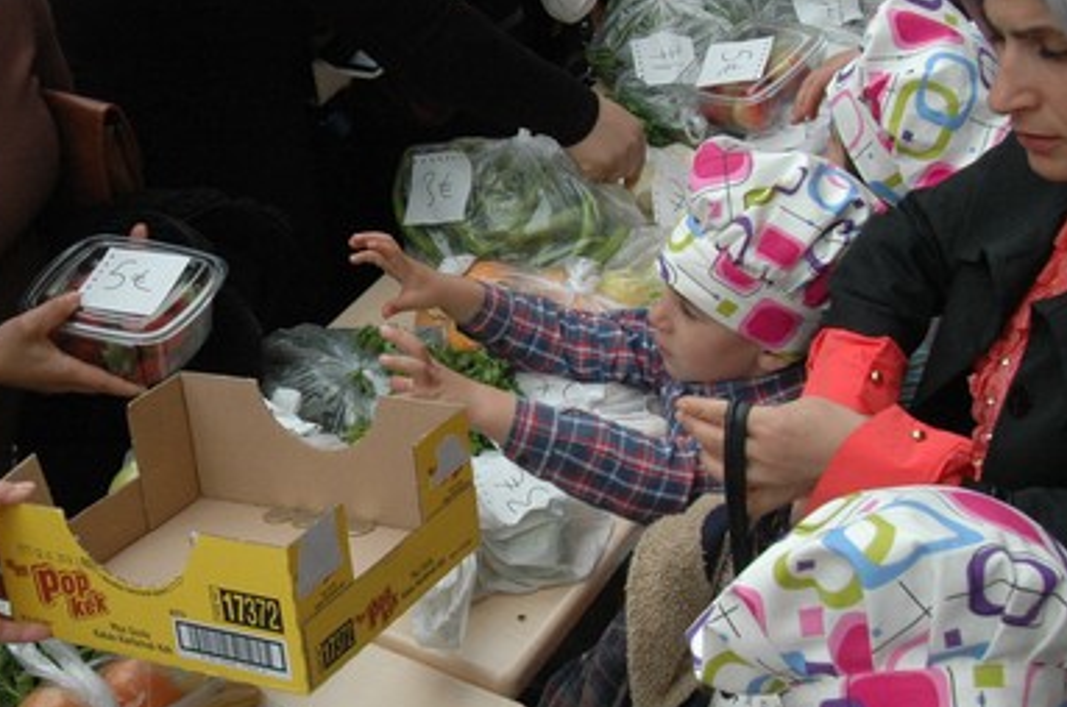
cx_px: 178
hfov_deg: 31.0
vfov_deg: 21.5
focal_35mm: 63
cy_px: 366
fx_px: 1864
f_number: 9
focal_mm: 24
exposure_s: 1/320
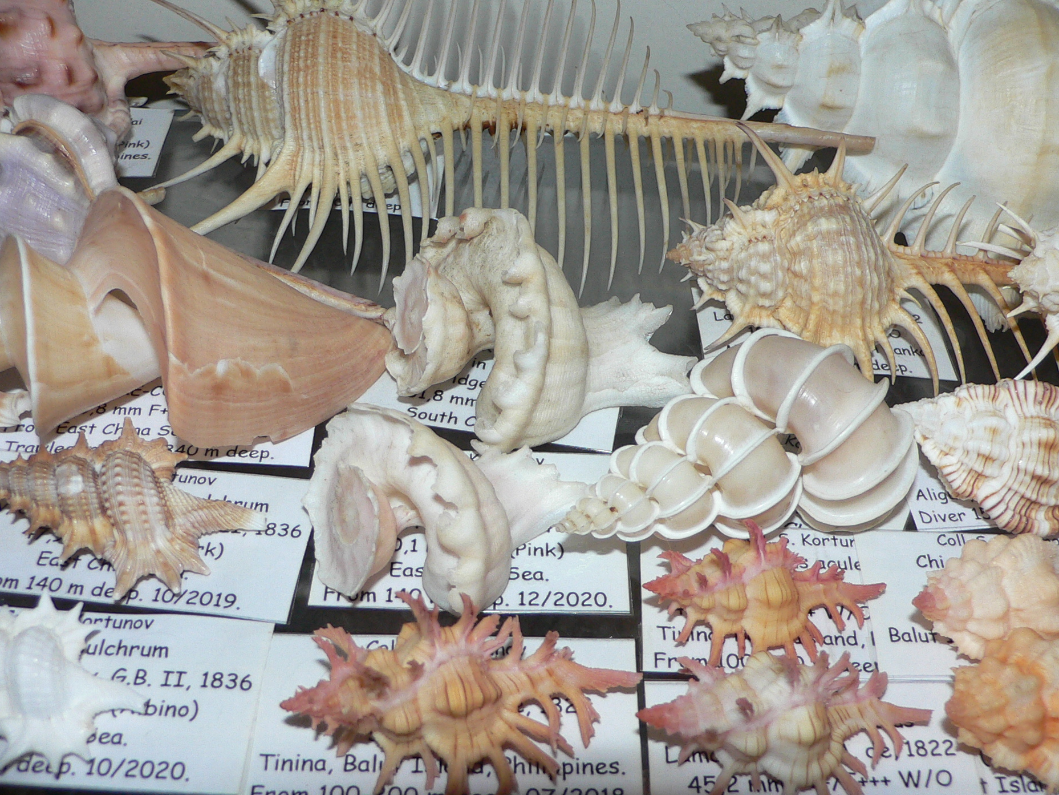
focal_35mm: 38
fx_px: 1163
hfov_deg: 49.0
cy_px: 402
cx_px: 558
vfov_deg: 37.7
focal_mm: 4.6
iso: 100
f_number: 2.8
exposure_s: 1/60
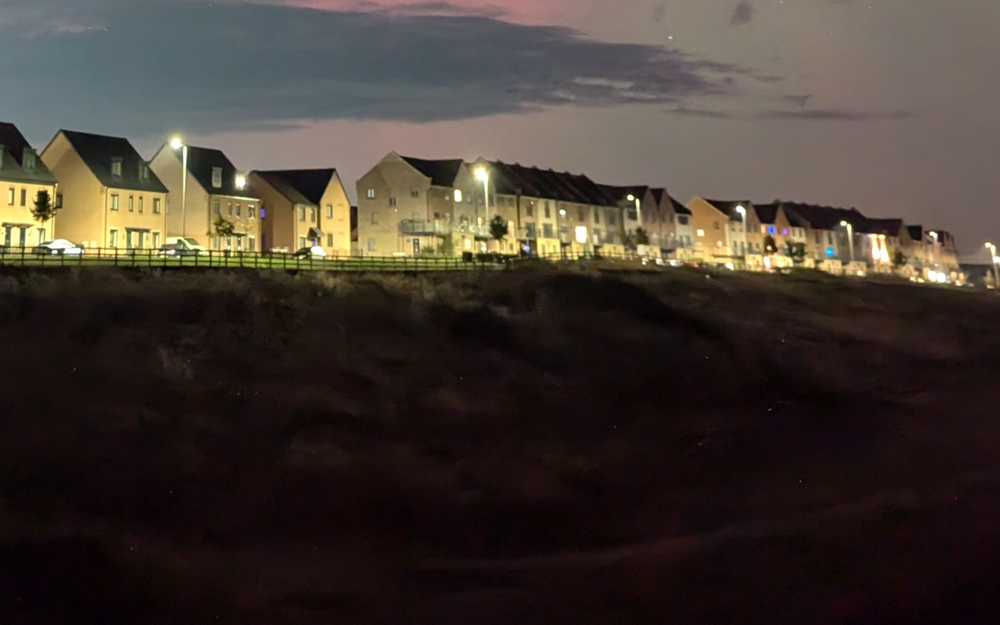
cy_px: -318
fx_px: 1744
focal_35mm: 64
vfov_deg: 18.1
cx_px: 238
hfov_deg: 31.4
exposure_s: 1/3
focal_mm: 6.81
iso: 4036
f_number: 1.85
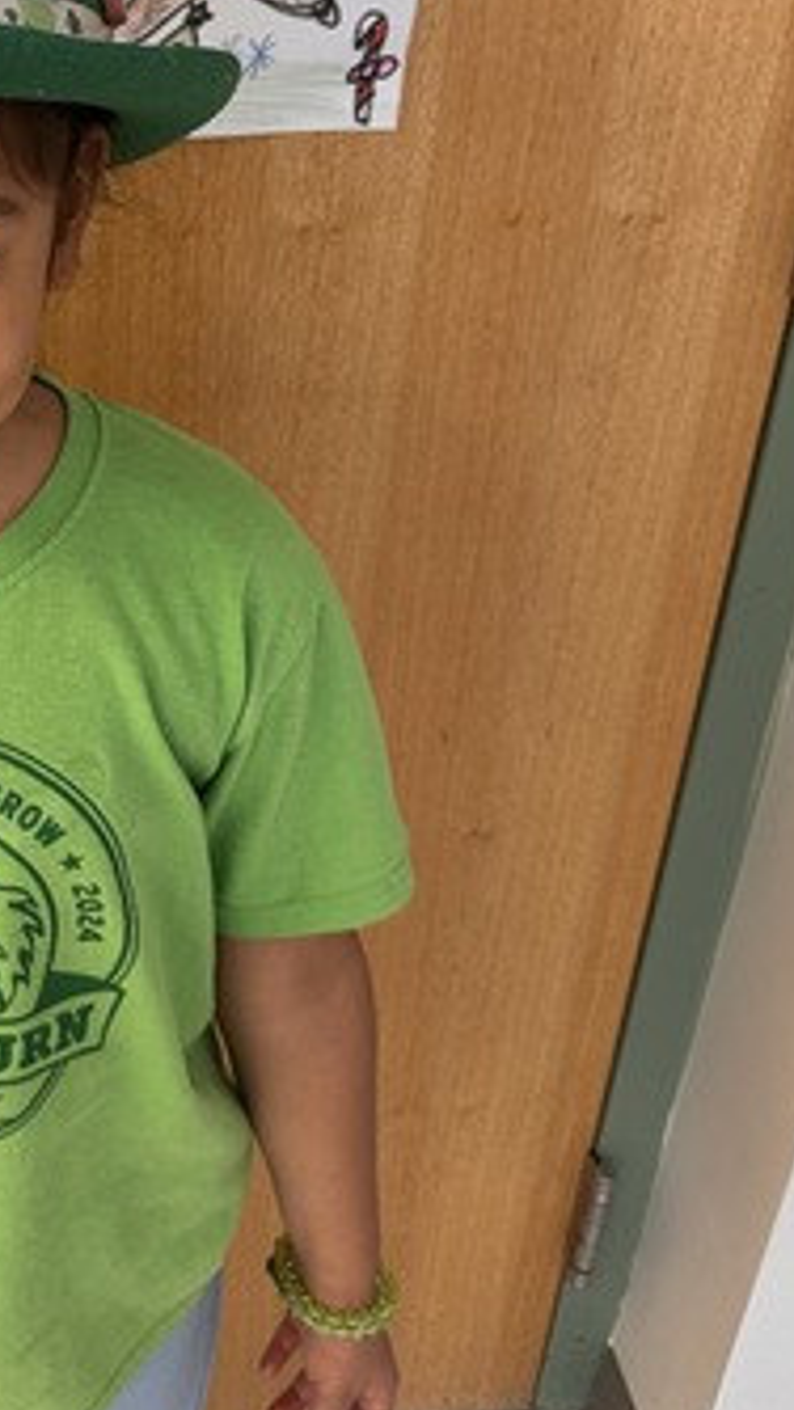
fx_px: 1796
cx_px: -38
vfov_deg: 41.7
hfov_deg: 23.6
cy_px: 361
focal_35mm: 48
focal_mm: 6.86
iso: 200
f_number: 1.78
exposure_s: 1/60
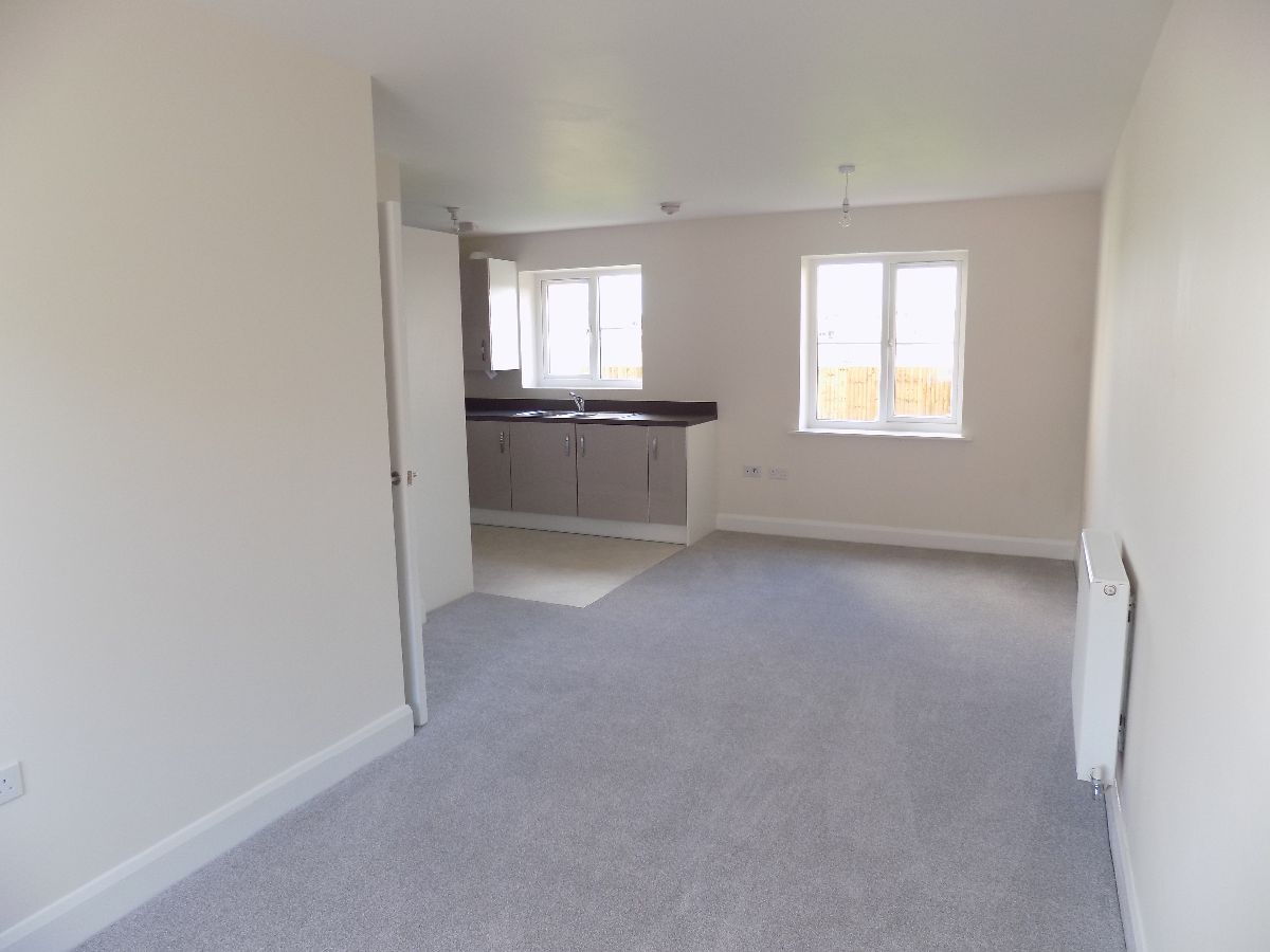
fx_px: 844
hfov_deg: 73.9
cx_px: 635
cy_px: 476
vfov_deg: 58.9
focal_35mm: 23
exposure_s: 1/30
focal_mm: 4
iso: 80
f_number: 3.1
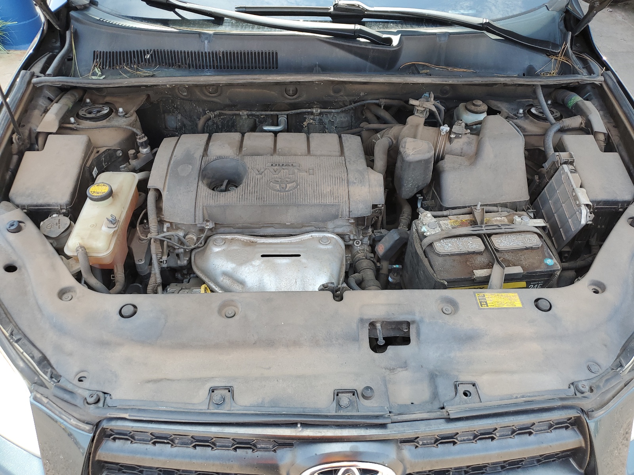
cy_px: 238
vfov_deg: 53.1
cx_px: 317
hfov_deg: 67.3
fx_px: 476
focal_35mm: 26
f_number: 1.5
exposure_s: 1/270
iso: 50
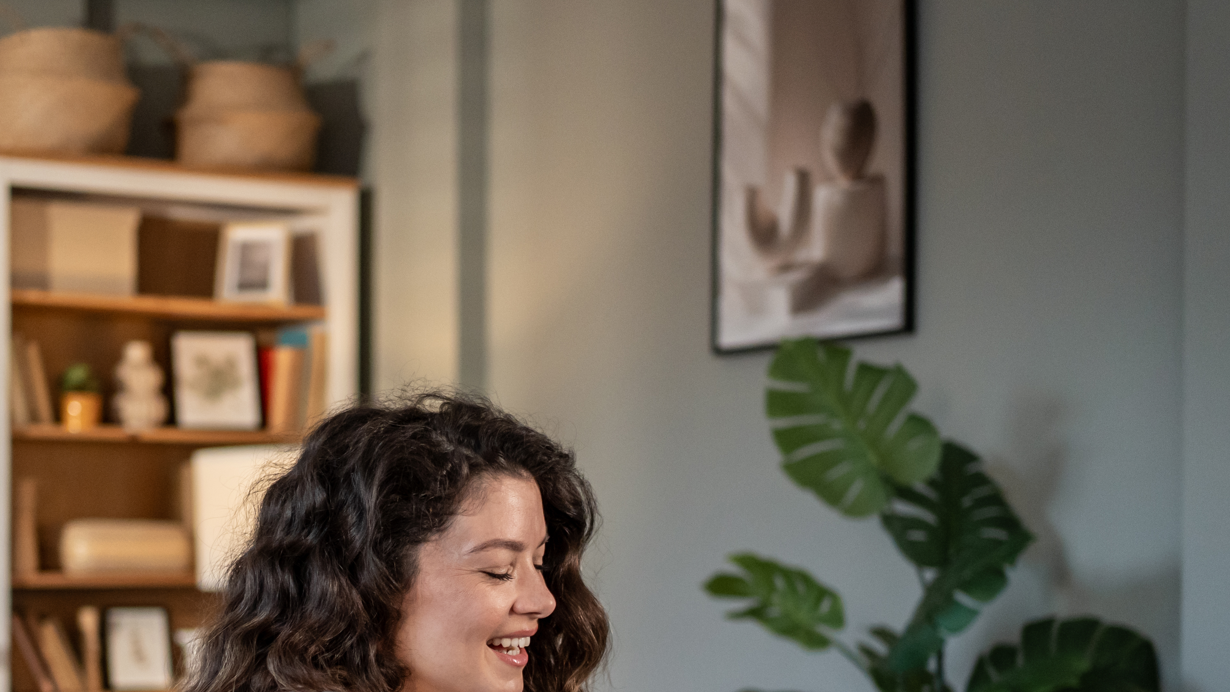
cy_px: 632
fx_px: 2185
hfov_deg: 31.3
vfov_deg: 17.7
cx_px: 448
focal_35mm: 67
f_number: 1.8
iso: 1250
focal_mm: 35
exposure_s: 1/1000
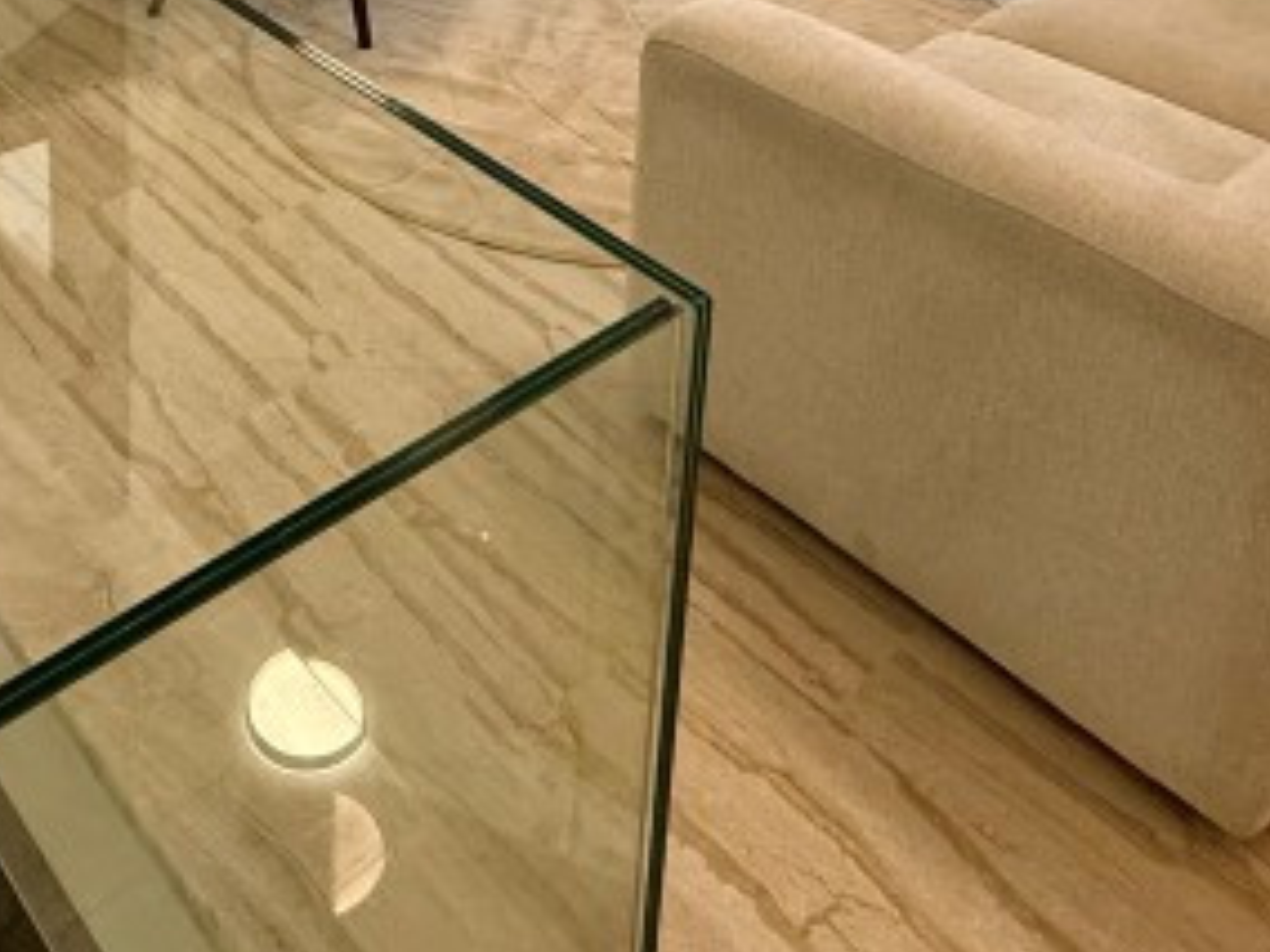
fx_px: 1541
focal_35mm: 42
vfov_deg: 27.3
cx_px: 409
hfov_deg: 44.1
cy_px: -358
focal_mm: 2.22
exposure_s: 1/100
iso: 250
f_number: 2.2
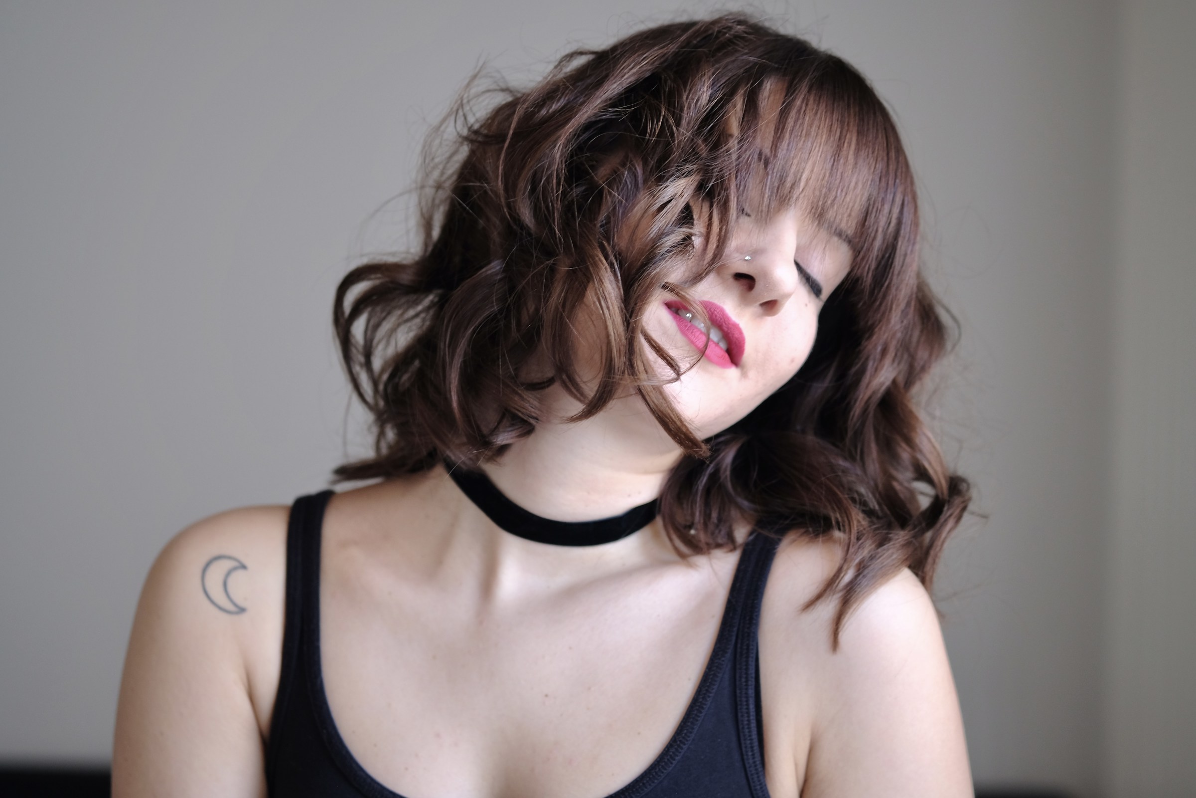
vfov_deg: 15.2
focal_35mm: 90
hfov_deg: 22.6
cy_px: 399
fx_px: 2990
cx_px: 598
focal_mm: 60
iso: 400
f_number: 2.4
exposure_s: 1/20
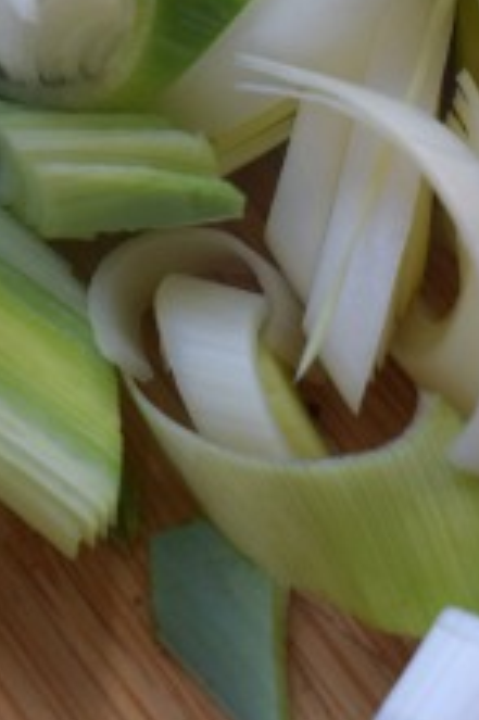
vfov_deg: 12.1
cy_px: -238
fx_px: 3299
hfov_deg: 8.3
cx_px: 13
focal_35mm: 165
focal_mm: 27
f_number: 5.6
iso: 400
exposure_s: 1/125
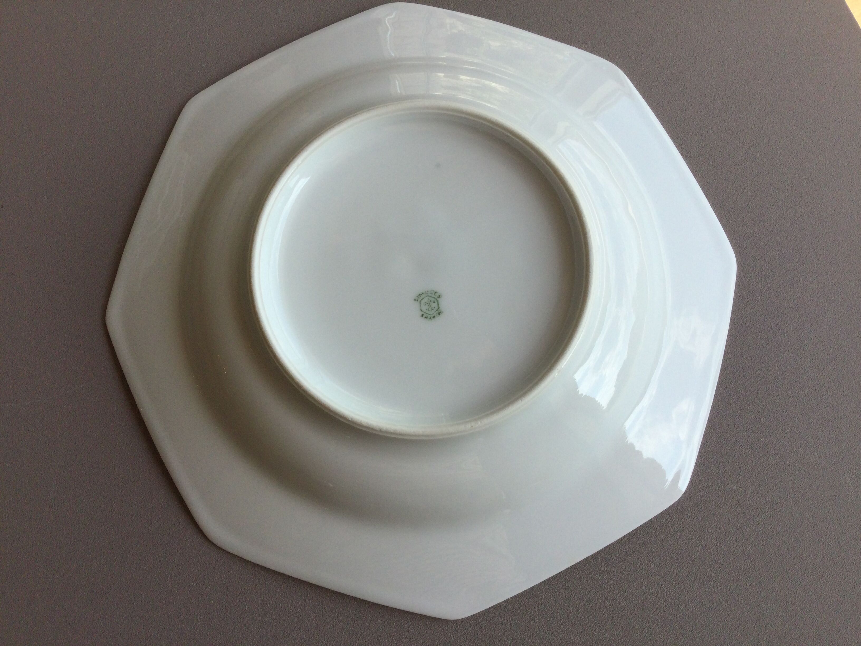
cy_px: 323
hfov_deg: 58.4
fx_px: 771
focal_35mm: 31
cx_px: 430
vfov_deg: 45.4
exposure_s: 1/436
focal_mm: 3.3
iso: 25
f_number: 2.4
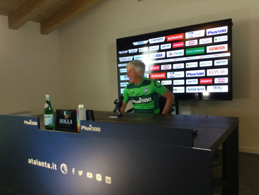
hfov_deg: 58.3
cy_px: 98
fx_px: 232
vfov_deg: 45.5
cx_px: 130
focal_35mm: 31
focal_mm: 3.3
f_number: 2.4
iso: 64
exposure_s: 1/33
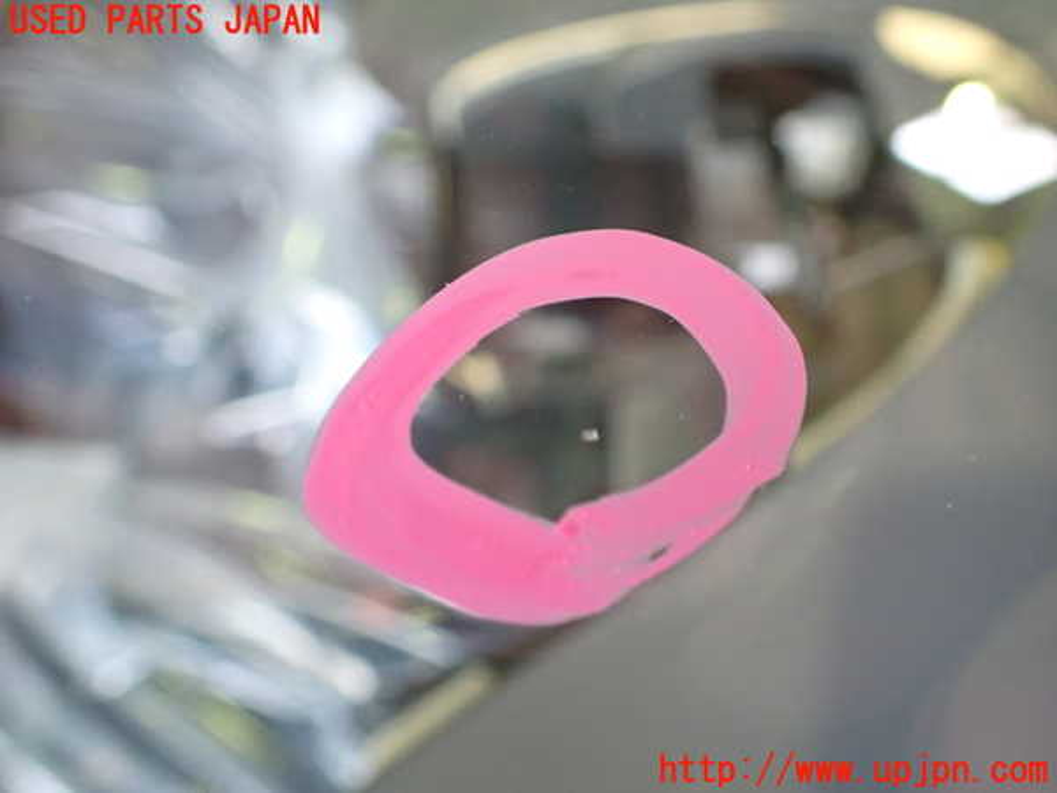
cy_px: 396
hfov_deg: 60.0
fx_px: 916
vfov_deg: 46.8
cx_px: 528
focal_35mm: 30
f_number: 2.3
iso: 800
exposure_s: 1/80
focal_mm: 5.4
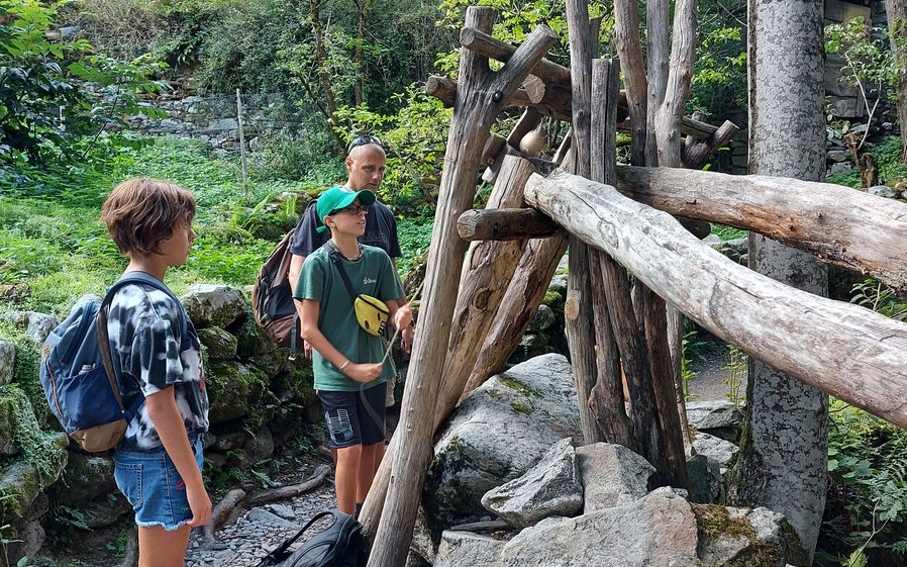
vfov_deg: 37.2
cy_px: 330
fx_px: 840
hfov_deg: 56.5
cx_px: 521
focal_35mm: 34
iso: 32
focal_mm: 5.23
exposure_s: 1/50
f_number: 1.8
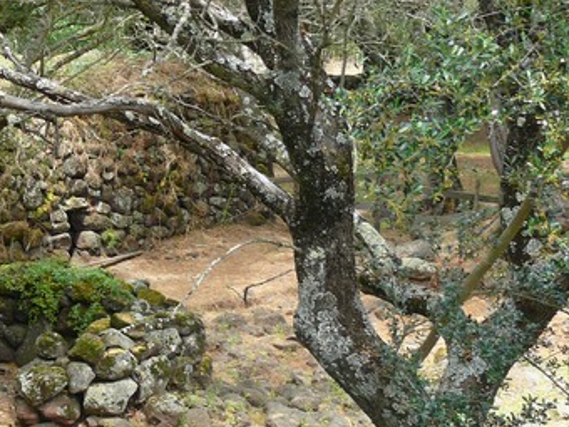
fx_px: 1923
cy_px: 204
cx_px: -37
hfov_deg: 16.4
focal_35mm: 117
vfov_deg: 12.7
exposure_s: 1/60
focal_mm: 11.3
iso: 100
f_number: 3.2
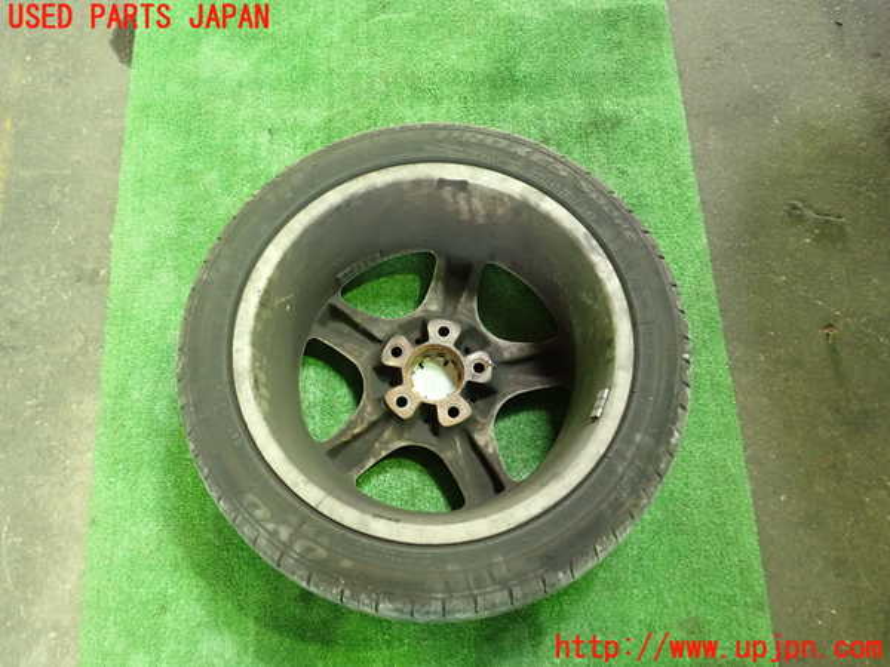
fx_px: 771
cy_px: 334
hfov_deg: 60.0
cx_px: 445
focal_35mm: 30
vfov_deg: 46.8
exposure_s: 1/40
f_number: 2.3
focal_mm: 5.5
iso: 800
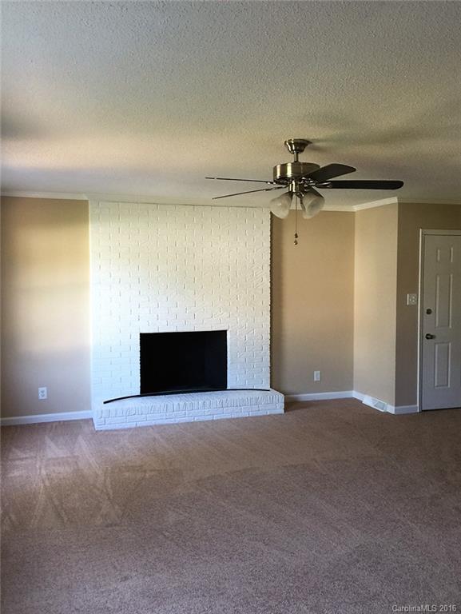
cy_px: 307
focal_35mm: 29
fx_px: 514
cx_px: 230
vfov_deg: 61.6
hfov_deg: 48.3
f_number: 2.2
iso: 50
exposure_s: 1/30
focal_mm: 4.15
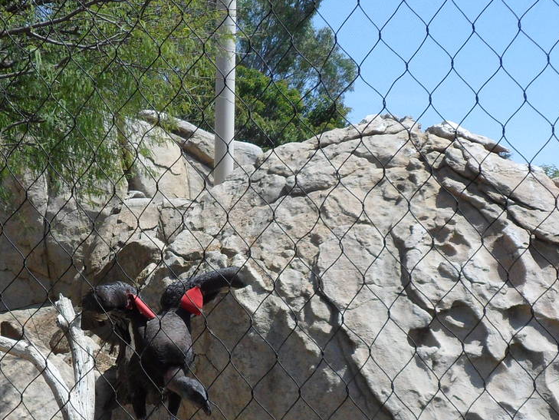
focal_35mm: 68
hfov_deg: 28.2
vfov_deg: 21.4
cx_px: 159
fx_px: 1098
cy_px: 315
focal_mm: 5.3
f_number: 3.5
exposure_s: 1/1000
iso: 80
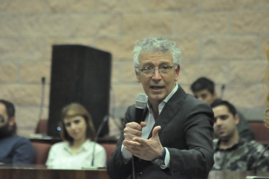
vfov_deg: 6.8
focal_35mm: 202
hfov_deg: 10.2
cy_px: 90
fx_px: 1511
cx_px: 134
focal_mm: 135
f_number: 4.2
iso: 6400
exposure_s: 1/80
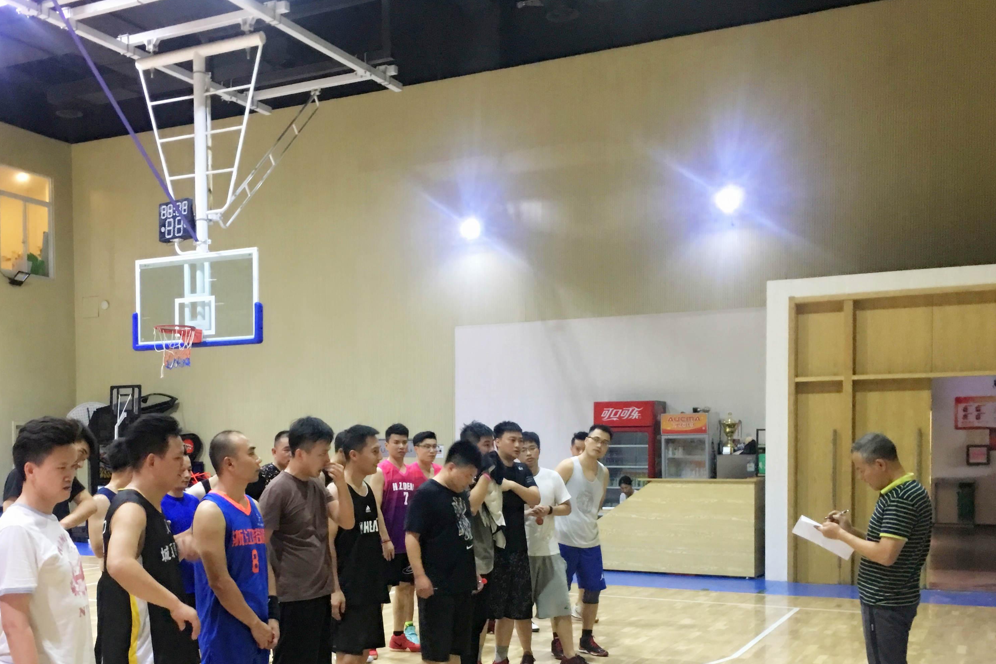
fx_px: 1134
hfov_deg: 46.9
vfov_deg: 32.1
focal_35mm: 41
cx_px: 368
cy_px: 494
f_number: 2.2
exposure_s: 1/10
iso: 80
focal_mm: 4.15
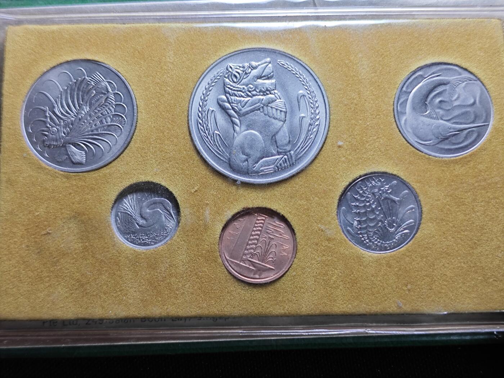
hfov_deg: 38.9
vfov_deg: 29.7
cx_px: 252
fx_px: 713
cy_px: 189
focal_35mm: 49
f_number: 1.6
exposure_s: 1/73.2
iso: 100
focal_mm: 5.84
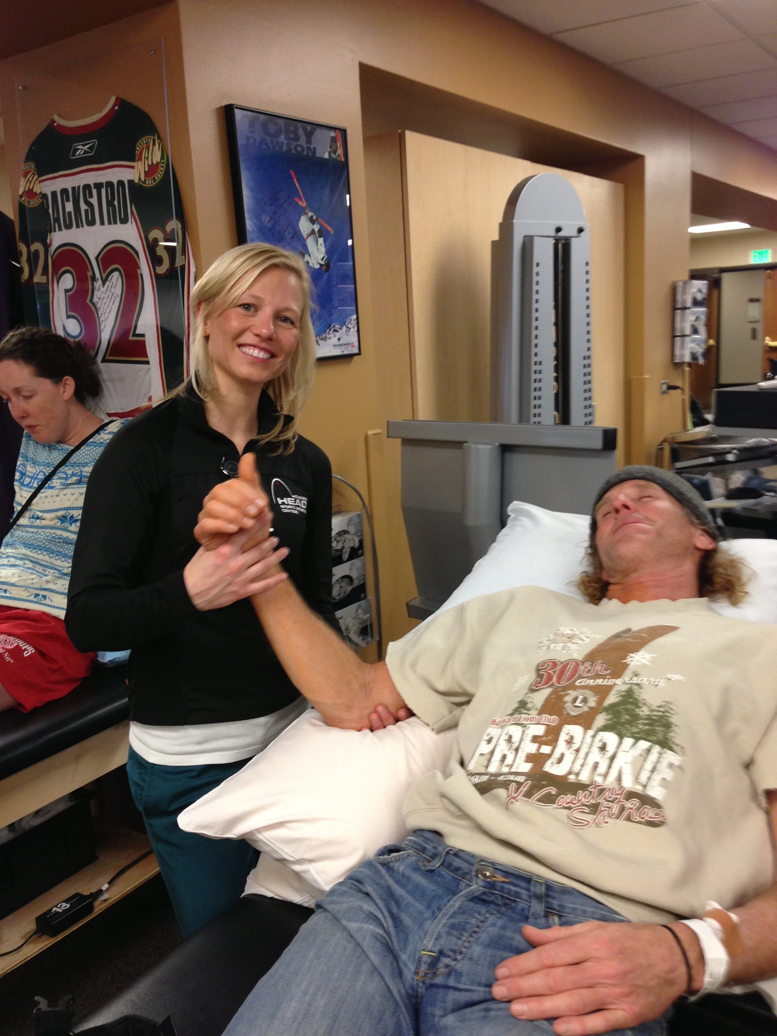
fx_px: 988
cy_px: 518
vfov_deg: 55.4
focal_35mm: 33
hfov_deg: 42.9
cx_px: 388
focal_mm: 4.13
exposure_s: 1/20
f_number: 2.4
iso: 125
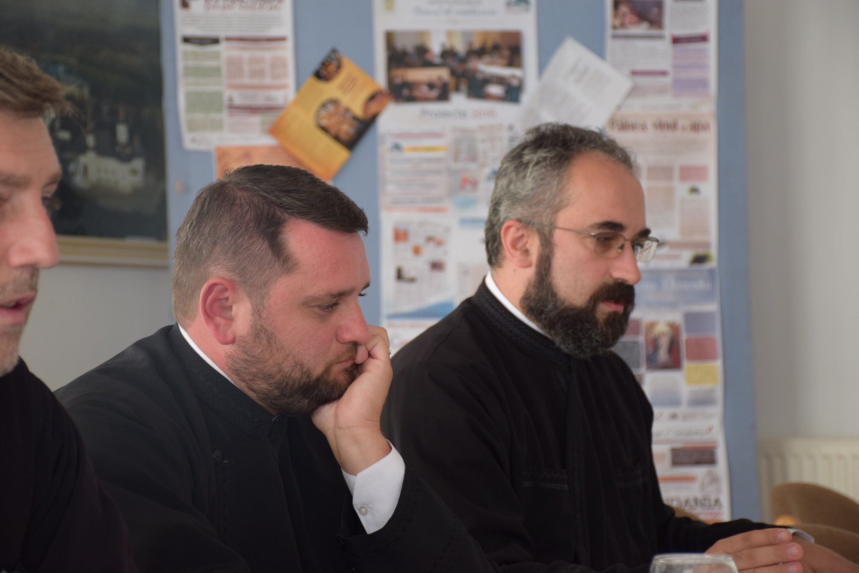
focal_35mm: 99
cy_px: 286
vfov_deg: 13.8
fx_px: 2362
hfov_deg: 20.6
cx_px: 430
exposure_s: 1/80
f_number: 5
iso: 400
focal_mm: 66
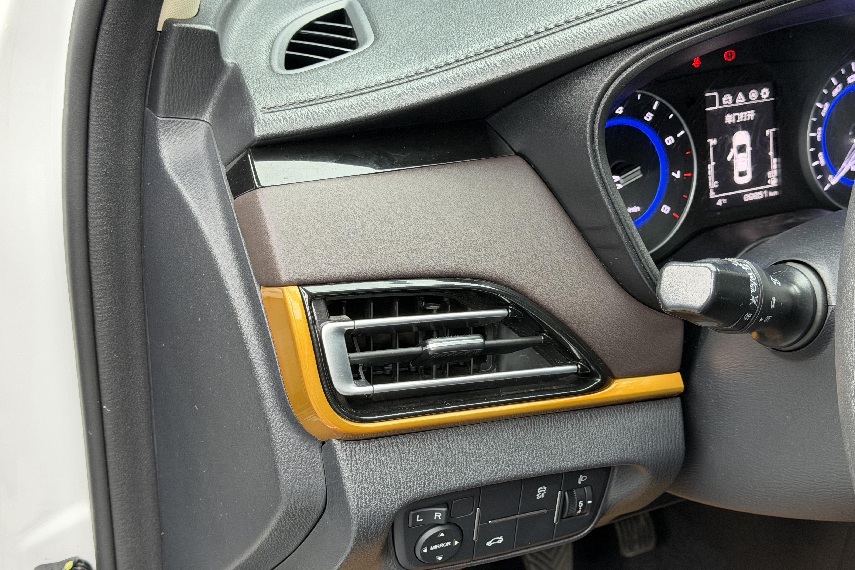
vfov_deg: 27.0
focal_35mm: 50
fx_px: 1187
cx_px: 428
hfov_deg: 39.6
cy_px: 316
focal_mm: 6.76
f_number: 1.78
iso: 125
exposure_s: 1/60
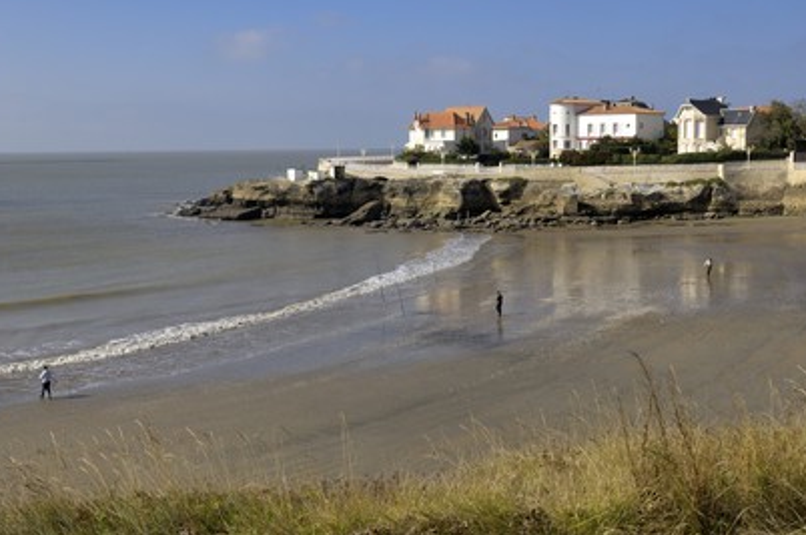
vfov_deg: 30.4
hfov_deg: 44.5
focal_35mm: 44
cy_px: 258
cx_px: 400
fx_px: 984
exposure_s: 1/160
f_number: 11
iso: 100
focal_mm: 28
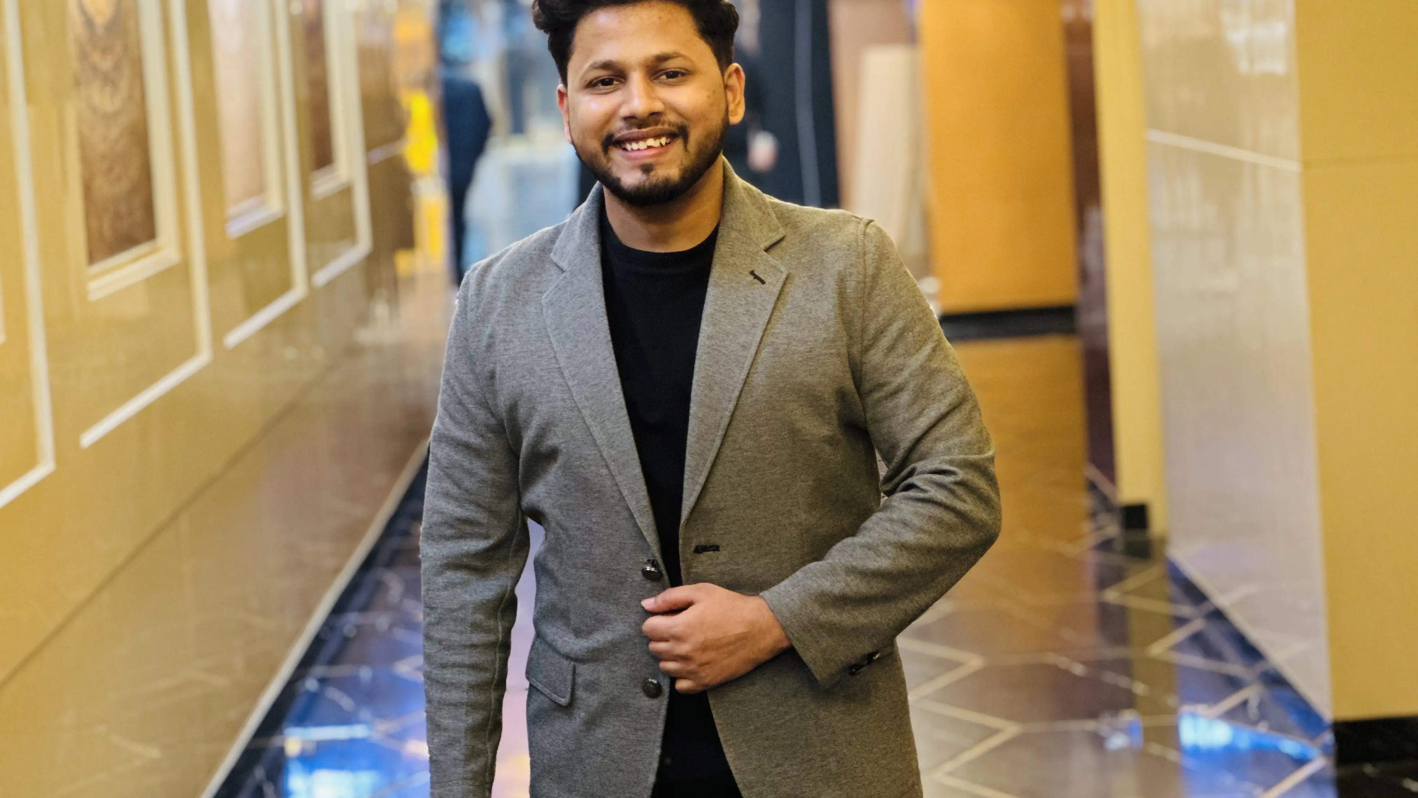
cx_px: 708
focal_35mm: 84
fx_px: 3158
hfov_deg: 25.3
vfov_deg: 14.4
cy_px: 304
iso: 400
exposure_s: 1/20
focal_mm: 9
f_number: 2.8
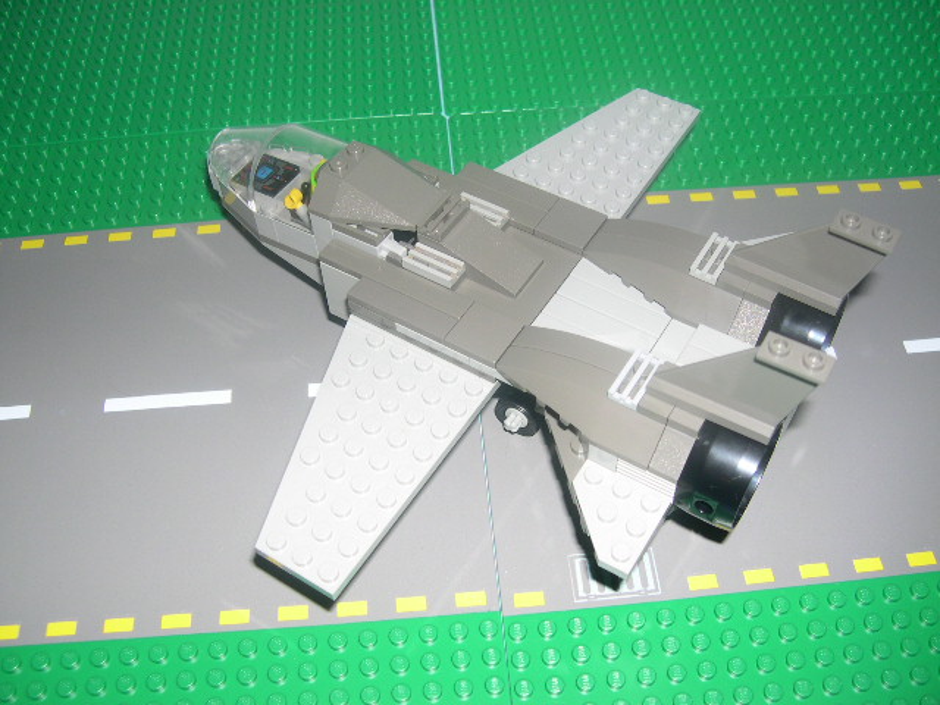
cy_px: 352
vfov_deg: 37.7
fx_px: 1032
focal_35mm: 38
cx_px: 470
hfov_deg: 49.0
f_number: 2.8
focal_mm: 8
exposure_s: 1/60
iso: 100
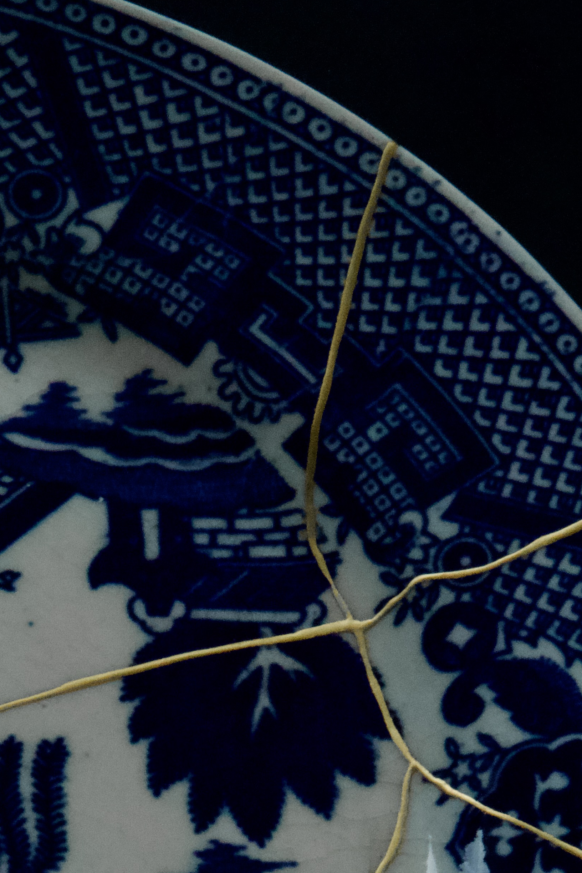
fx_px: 7369
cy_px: 991
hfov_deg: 4.5
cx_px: 145
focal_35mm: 304
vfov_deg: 6.7
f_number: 36
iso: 4000
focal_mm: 124
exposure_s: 1/80
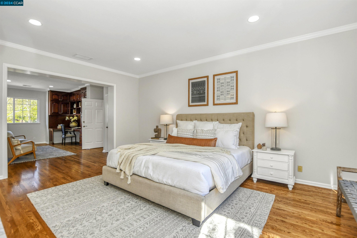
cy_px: 119
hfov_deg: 100.4
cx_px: 178
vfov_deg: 77.3
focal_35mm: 15
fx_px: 149
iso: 640
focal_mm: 10
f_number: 4
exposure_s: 1/125
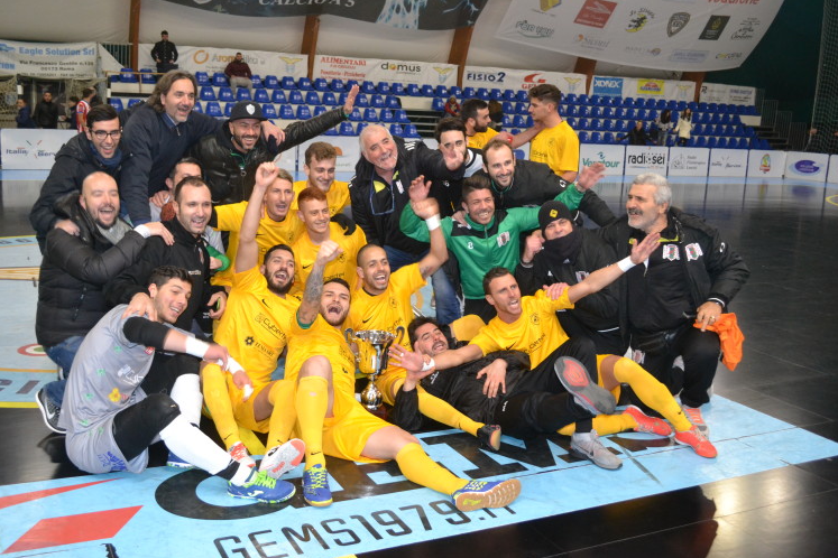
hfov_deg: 51.9
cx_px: 411
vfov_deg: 35.9
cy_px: 283
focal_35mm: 37
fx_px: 861
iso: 2000
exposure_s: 1/60
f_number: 4
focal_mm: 24
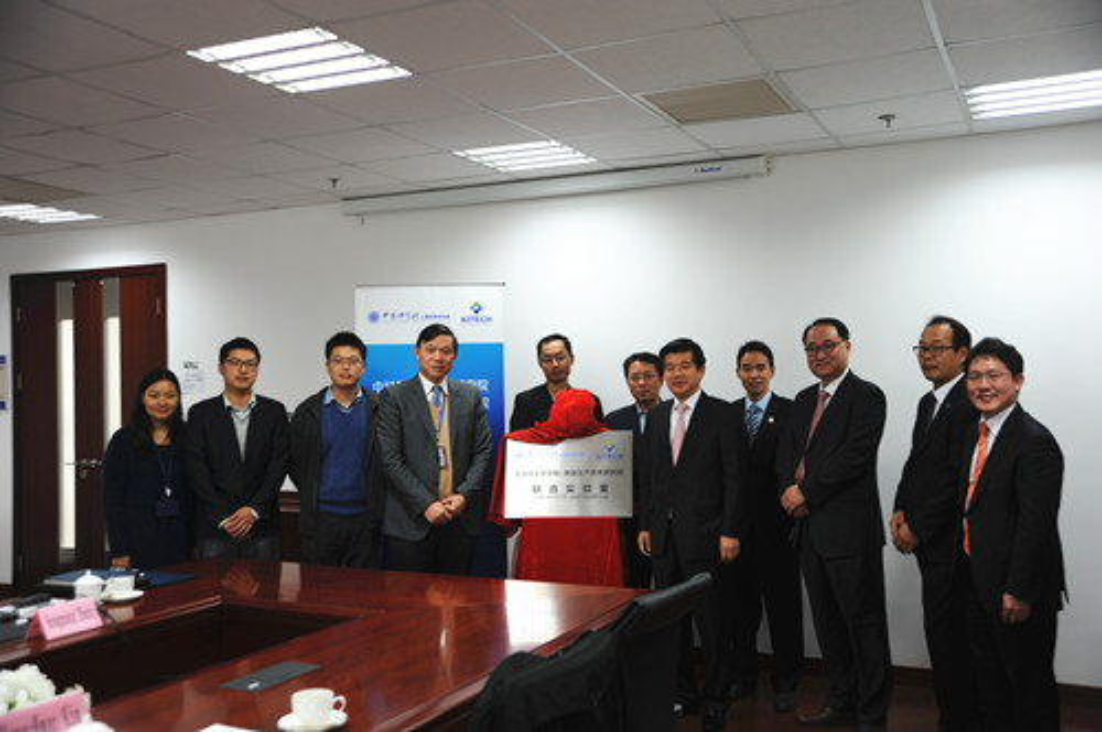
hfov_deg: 55.9
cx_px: 551
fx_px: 1039
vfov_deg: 38.8
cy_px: 366
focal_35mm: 34
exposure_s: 1/50
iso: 250
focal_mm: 34
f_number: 3.5
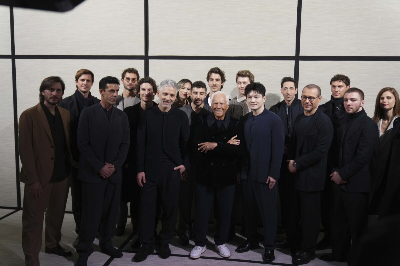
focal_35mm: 35
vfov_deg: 37.9
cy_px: 133
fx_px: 389
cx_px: 200
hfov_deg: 54.4
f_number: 2.8
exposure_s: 1/100
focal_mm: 35
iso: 1250
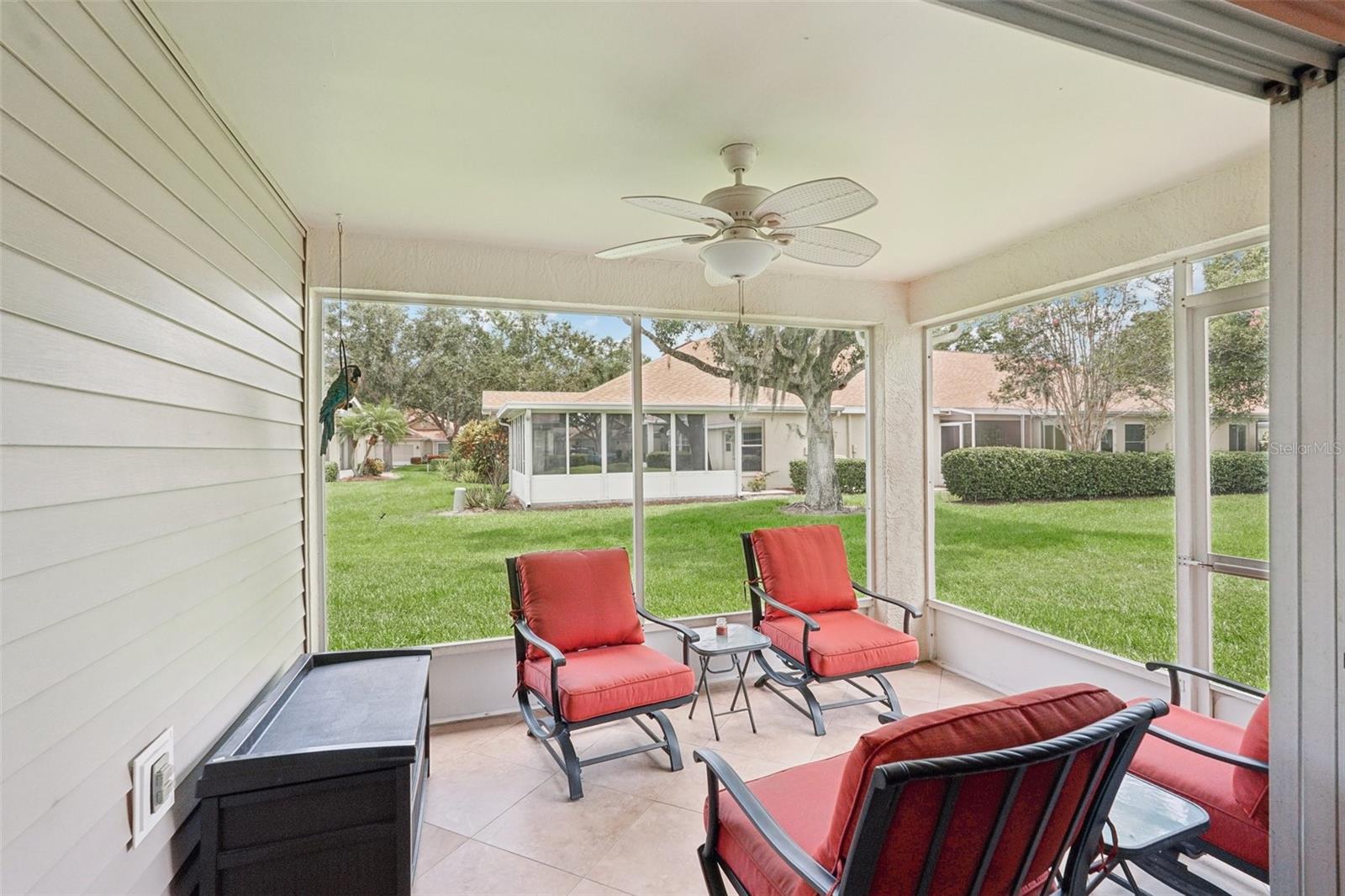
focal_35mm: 16
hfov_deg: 95.0
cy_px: 448
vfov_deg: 72.0
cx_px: 672
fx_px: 616
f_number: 8
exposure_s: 1/160
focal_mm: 16.5
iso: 400
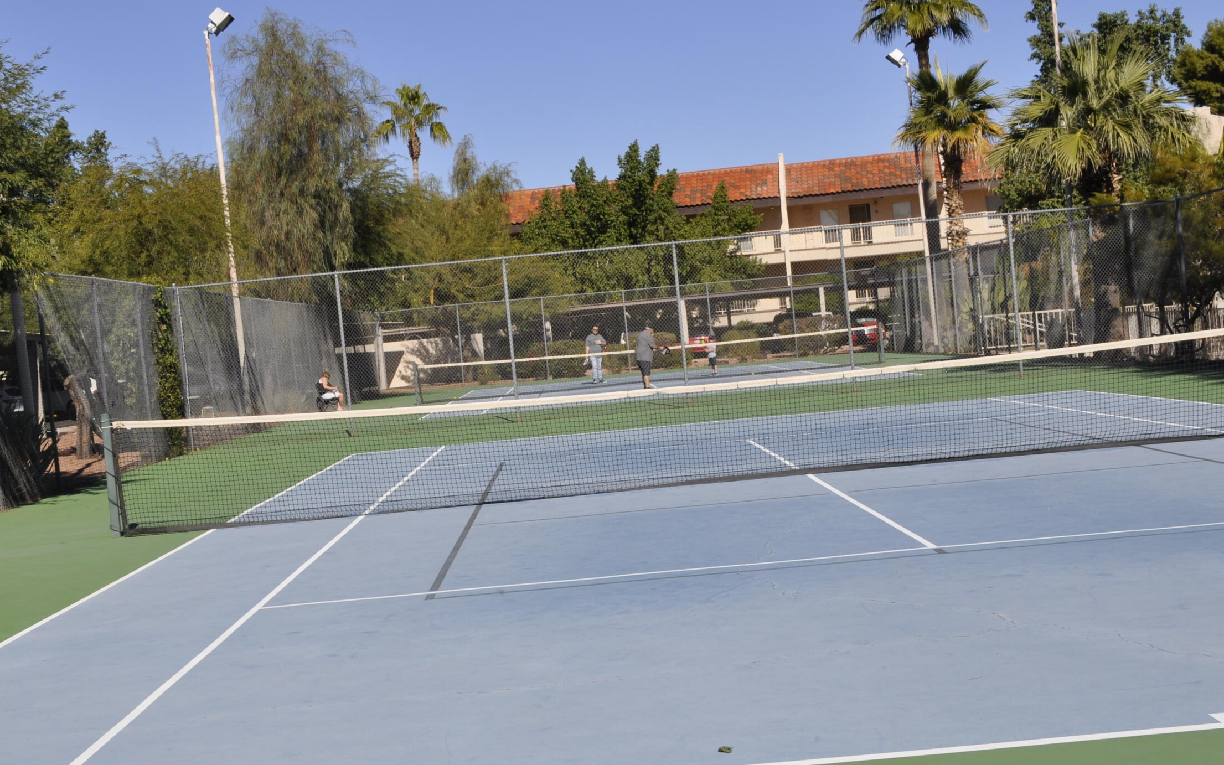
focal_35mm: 58
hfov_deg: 35.1
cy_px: 430
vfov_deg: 22.4
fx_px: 1935
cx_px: 565
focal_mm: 28
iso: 200
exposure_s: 1/500
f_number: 11
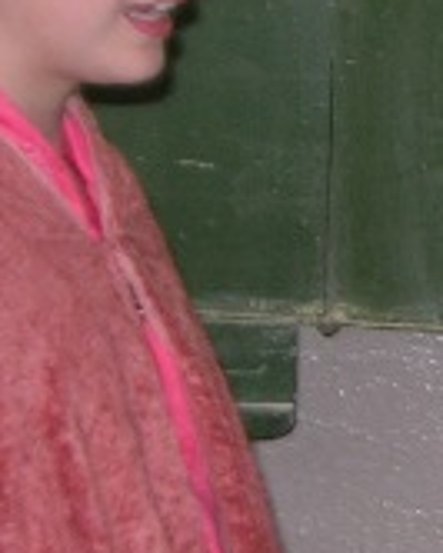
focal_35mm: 203
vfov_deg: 9.5
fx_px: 3324
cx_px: 951
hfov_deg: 7.3
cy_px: 240
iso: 64
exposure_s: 1/60.1
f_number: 2.8
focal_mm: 7.8
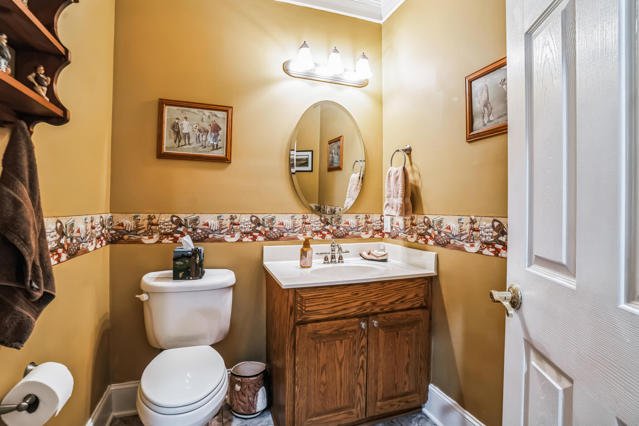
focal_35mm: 16
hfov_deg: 96.7
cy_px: 213
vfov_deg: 73.7
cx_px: 320
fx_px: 284
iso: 200
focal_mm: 16
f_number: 7.1
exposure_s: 1/2.5
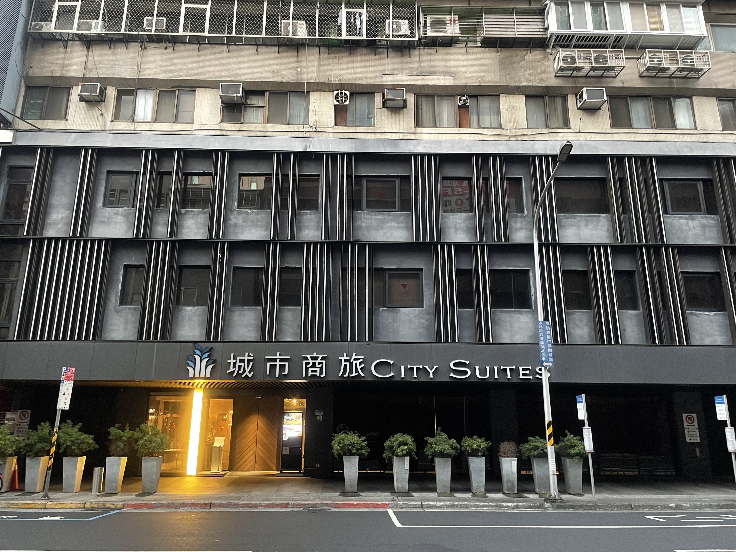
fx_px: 553
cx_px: 368
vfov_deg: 53.1
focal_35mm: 26
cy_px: 276
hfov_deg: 67.3
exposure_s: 1/30
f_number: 1.6
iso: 800
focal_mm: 4.2
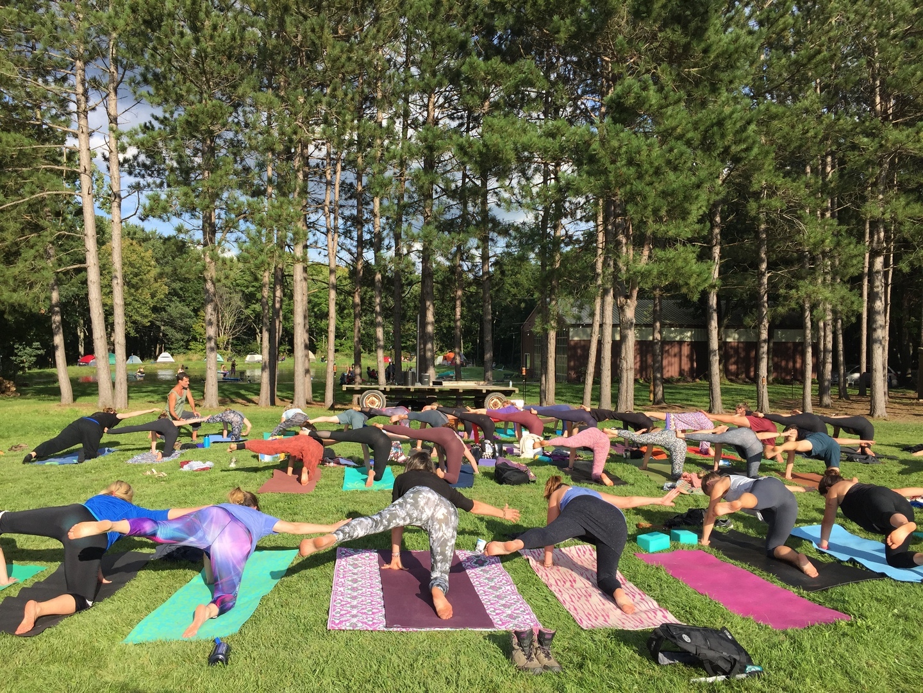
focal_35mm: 29
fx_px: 773
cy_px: 346
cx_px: 462
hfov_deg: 61.7
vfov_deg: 48.2
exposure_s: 1/1464
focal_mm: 4.15
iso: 32
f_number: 2.2
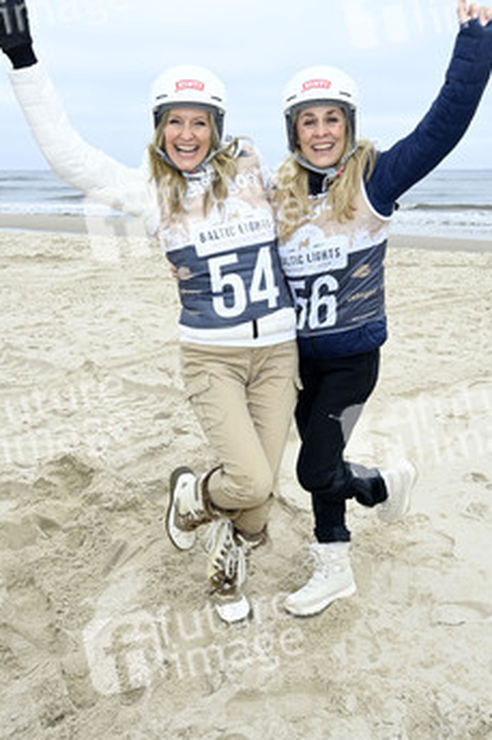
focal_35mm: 36
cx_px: 256
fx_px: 739
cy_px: 321
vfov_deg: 53.0
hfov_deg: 36.8
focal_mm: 31
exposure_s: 1/250
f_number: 11
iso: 1000
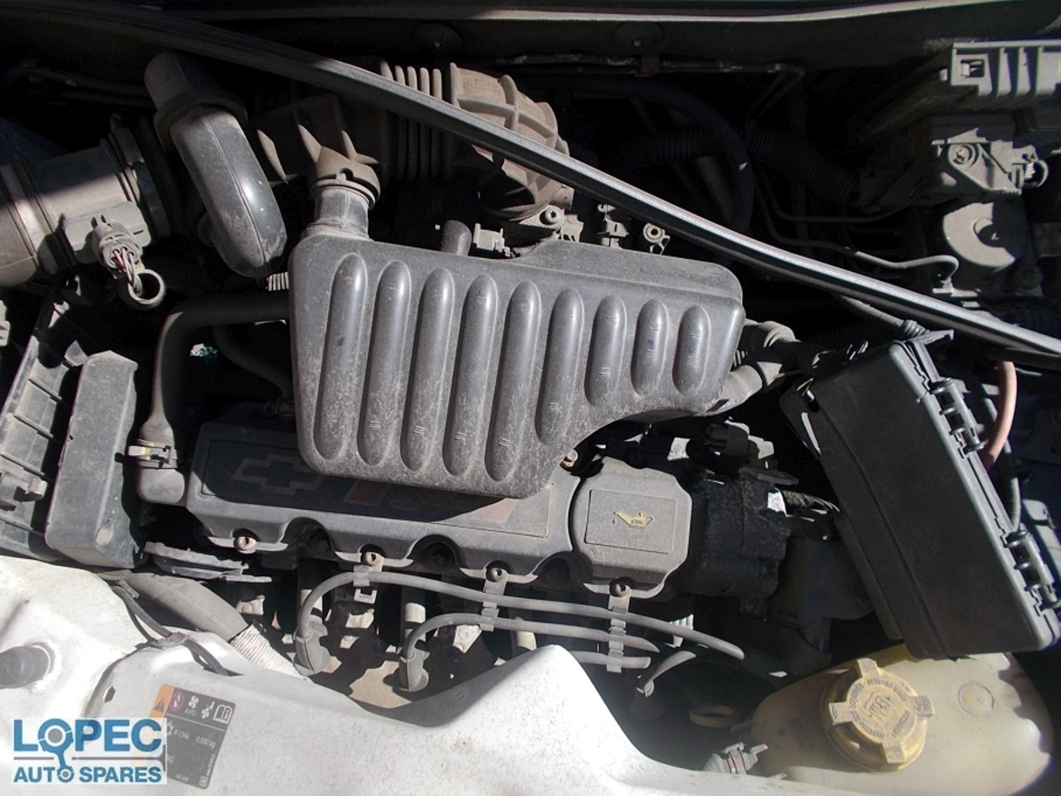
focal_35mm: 26
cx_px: 530
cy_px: 398
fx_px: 797
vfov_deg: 53.1
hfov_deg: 67.3
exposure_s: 1/80
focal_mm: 4.6
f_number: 8
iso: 80
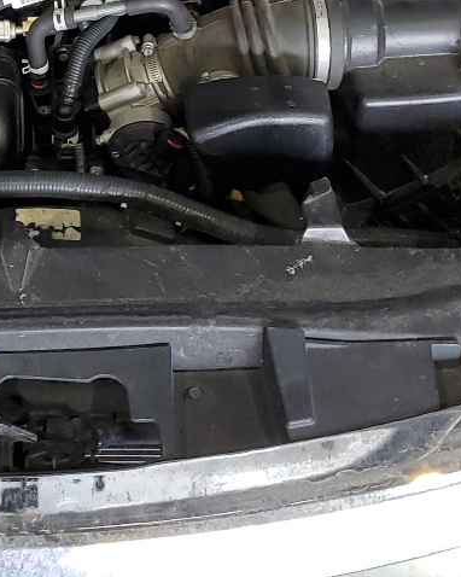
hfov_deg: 17.6
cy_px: 47
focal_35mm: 85
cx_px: -16
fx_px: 1451
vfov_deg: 21.9
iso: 85
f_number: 1.5
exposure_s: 1/60.2
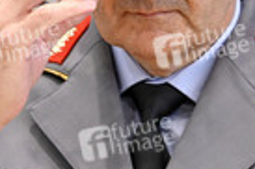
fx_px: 3601
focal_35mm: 509
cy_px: 0
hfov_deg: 4.1
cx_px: 152
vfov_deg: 2.7
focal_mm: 155
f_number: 5
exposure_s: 1/640
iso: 3200
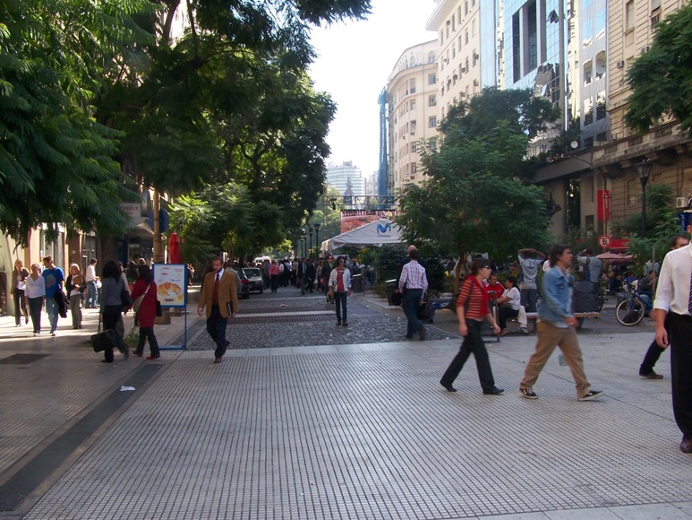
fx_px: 760
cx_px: 346
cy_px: 260
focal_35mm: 38
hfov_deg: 49.0
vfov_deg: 37.7
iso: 80
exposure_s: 1/60
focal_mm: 6.3
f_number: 8
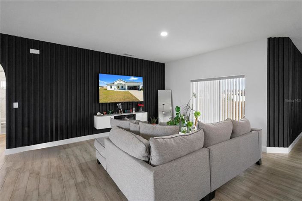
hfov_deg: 96.8
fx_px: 134
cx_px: 151
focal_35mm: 16
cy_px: 100
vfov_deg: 73.7
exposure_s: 1/160
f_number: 4
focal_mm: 16
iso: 1000
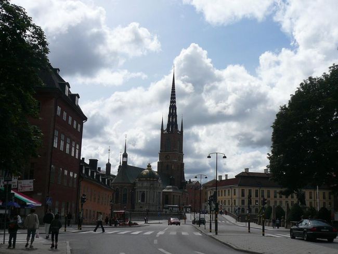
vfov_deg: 40.7
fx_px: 342
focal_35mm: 35
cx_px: 169
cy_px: 127
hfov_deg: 52.6
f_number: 8
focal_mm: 4.7
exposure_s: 1/500
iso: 100
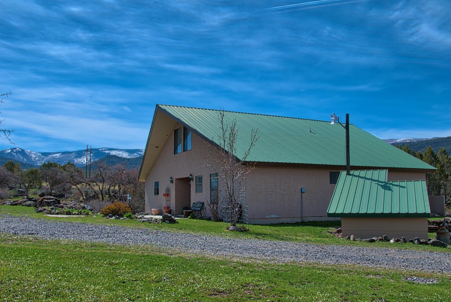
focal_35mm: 35
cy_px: 153
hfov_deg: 55.0
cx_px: 225
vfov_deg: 38.4
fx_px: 433
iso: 100
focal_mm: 21
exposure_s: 1/250
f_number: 16
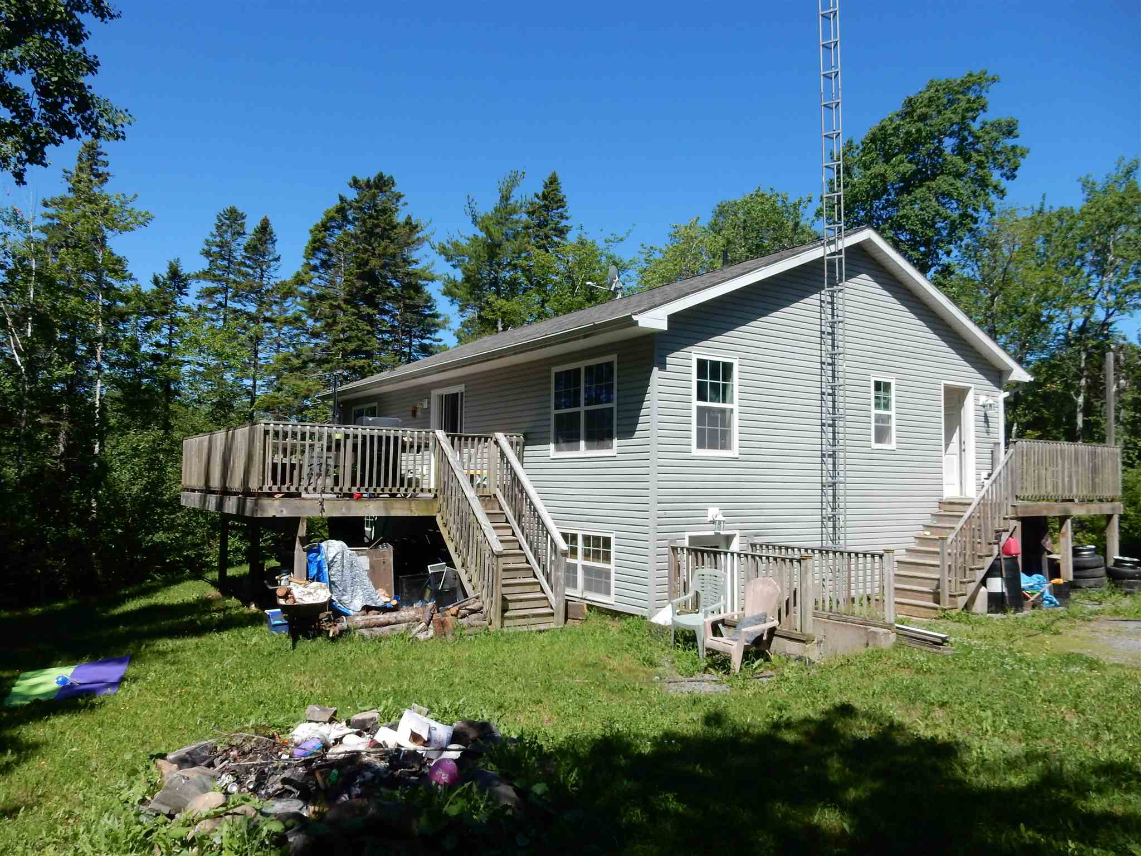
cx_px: 570
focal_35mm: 25
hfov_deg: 69.4
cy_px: 428
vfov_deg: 54.9
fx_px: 824
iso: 125
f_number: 3.7
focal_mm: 4.5
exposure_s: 1/1250
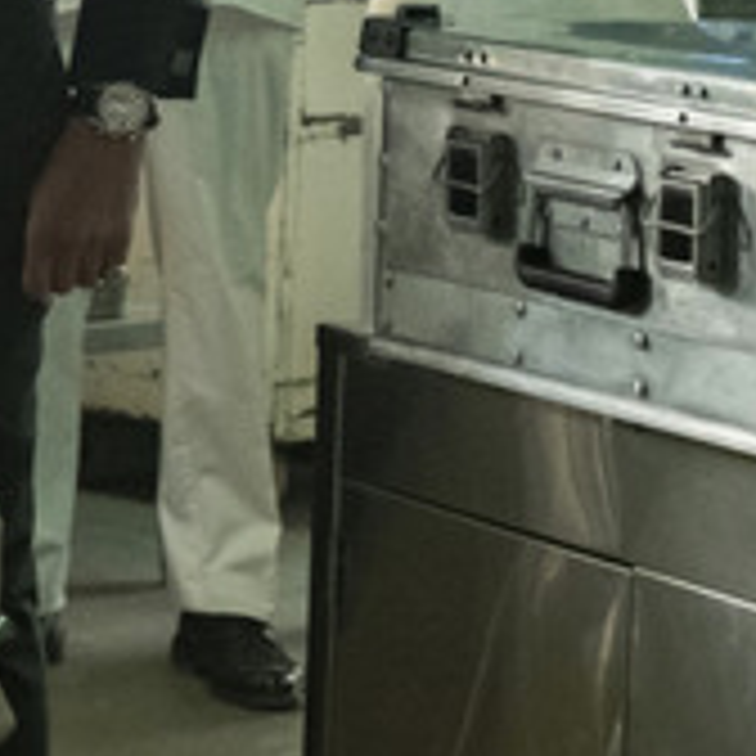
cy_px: -122
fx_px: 4670
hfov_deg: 8.6
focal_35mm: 189
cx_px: -958
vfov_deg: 9.2
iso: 6400
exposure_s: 1/125
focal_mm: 32.1
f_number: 4
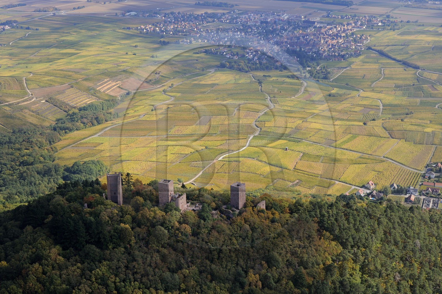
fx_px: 761
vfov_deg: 21.9
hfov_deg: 32.4
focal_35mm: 62
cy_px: 147
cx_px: 221
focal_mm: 62
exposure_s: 1/640
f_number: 5.6
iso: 200
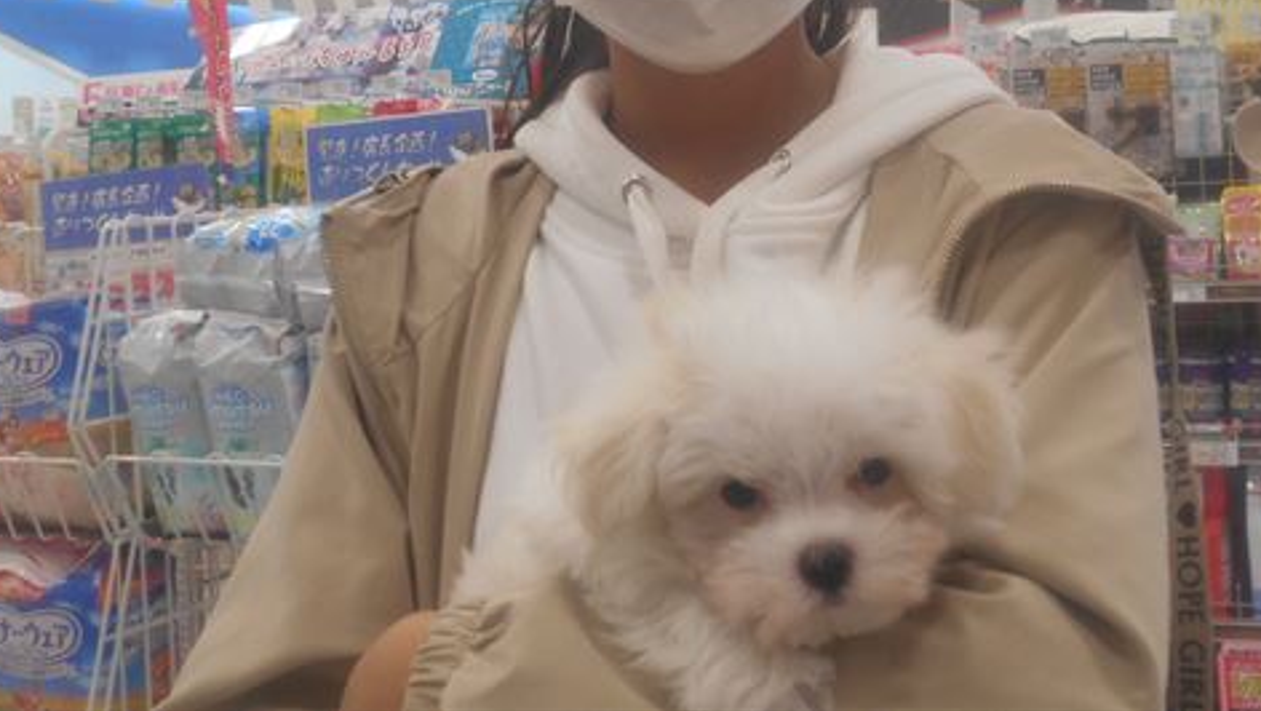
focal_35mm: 54
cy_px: 112
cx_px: 719
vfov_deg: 21.9
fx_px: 1806
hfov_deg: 38.4
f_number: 3.9
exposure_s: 1/30
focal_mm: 6.7
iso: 125
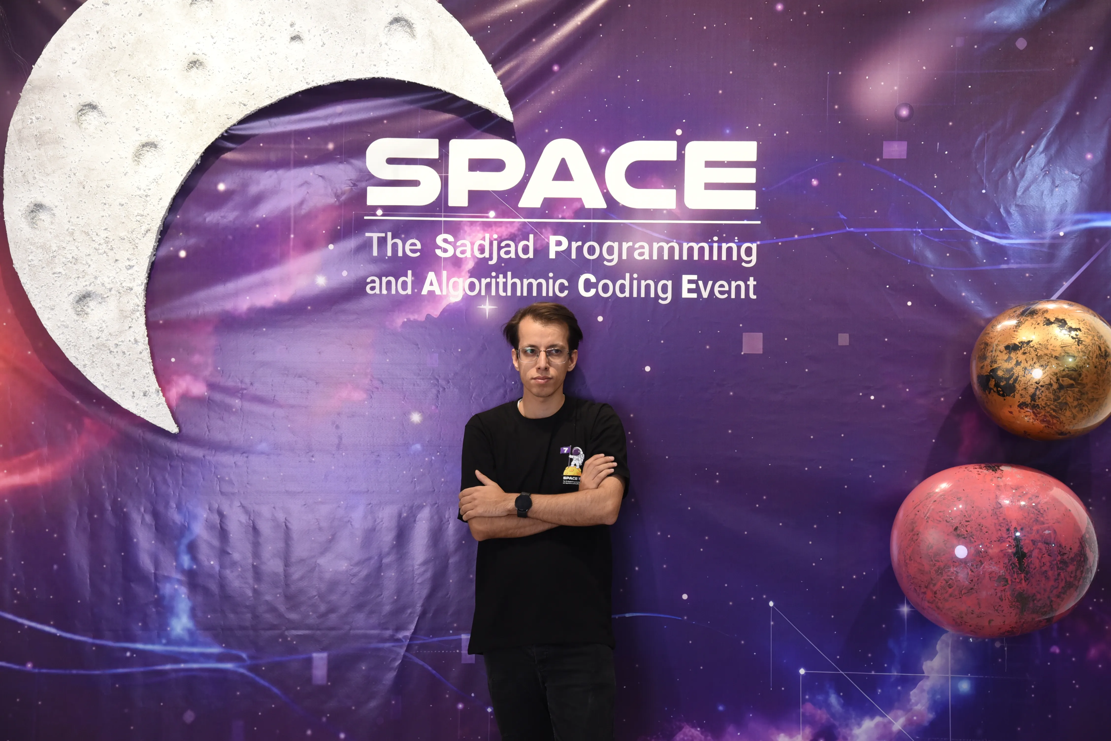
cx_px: 556
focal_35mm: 62
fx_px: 1913
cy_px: 370
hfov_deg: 32.4
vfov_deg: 21.9
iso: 1250
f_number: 6.3
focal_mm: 62
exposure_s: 1/100
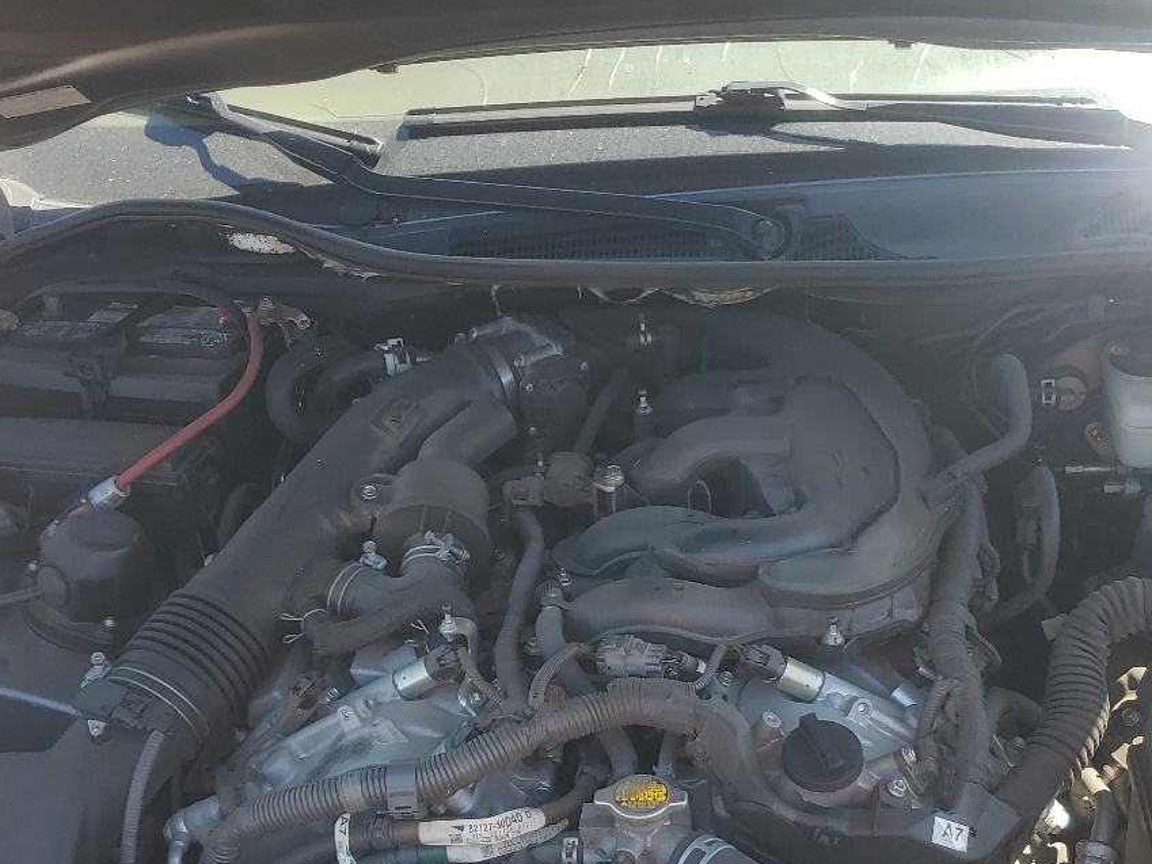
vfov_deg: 29.5
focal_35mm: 49
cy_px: 567
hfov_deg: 38.9
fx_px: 1631
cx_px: 598
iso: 50
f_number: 1.5
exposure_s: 1/500
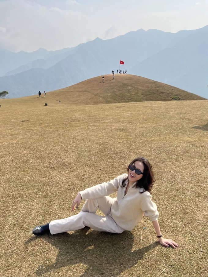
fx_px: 208
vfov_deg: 67.3
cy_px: 138
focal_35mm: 26
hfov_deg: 53.1
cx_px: 104
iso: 50
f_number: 1.5
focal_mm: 5.7
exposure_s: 1/10309
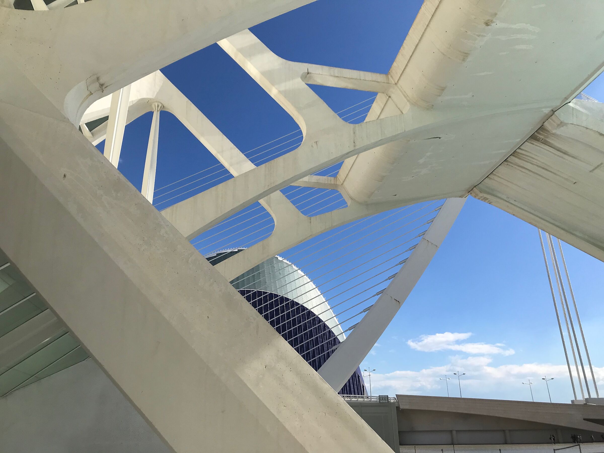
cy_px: 226
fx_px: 489
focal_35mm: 28
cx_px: 302
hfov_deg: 63.4
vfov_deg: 49.7
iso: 20
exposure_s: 1/5051
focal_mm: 3.99
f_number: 1.8
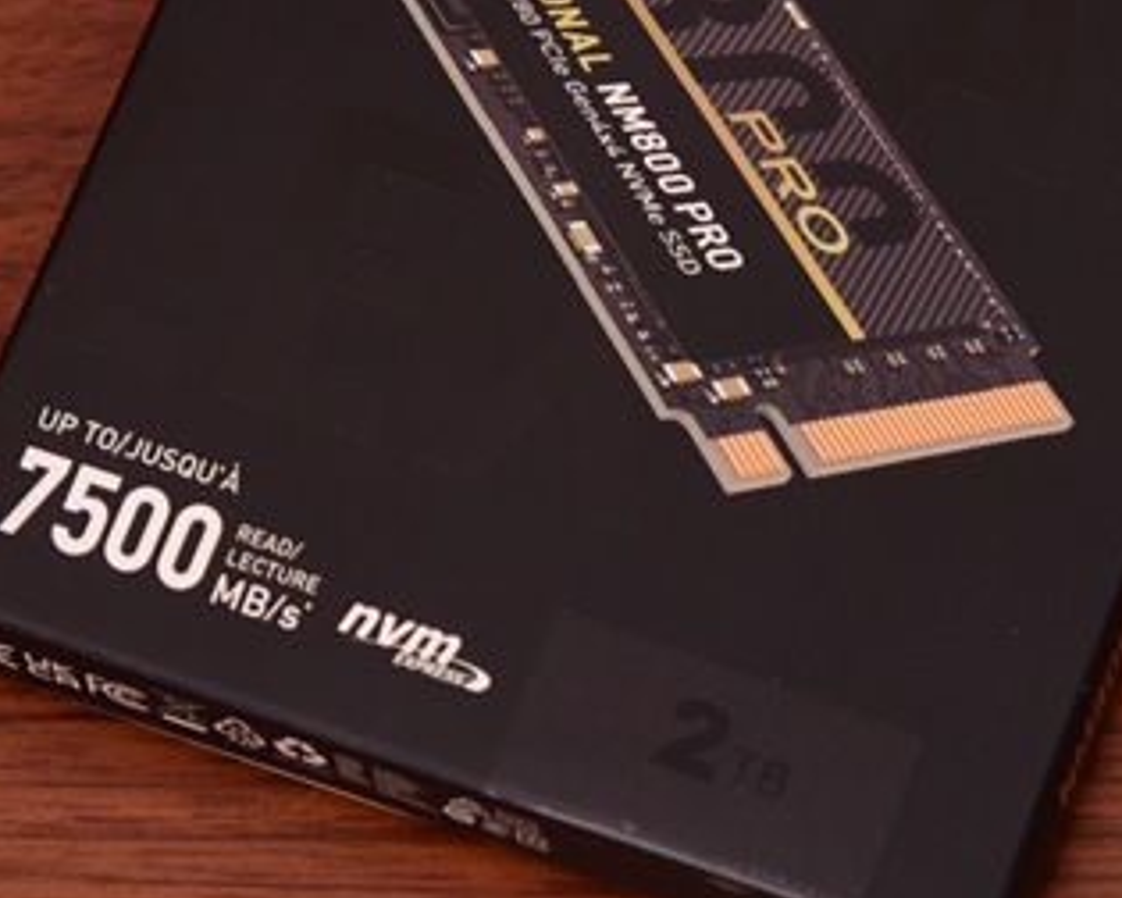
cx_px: 734
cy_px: 12
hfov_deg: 5.3
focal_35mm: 366
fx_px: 12154
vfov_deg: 4.2
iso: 1600
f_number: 5.6
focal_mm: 120
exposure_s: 1/60
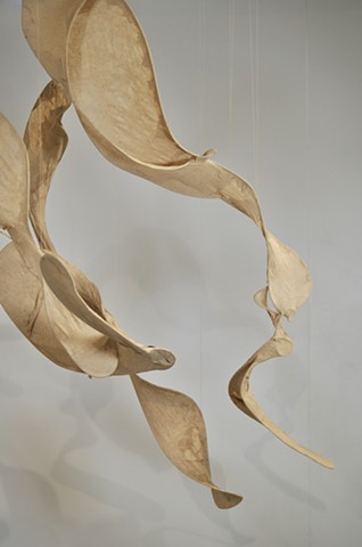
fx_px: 773
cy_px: 274
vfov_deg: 39.0
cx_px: 181
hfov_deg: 26.4
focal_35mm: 51
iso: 250
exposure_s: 1/125
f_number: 5.6
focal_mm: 34
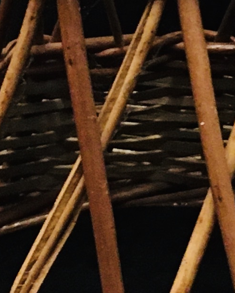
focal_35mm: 184
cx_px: 300
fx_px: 1600
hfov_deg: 8.3
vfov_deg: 10.4
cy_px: -10
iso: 400
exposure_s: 1/17
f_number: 2.2
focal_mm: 4.15
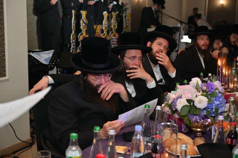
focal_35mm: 53
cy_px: 79
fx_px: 350
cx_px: 119
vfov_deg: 25.5
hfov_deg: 37.5
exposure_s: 1/160
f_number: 4
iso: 500
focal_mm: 53
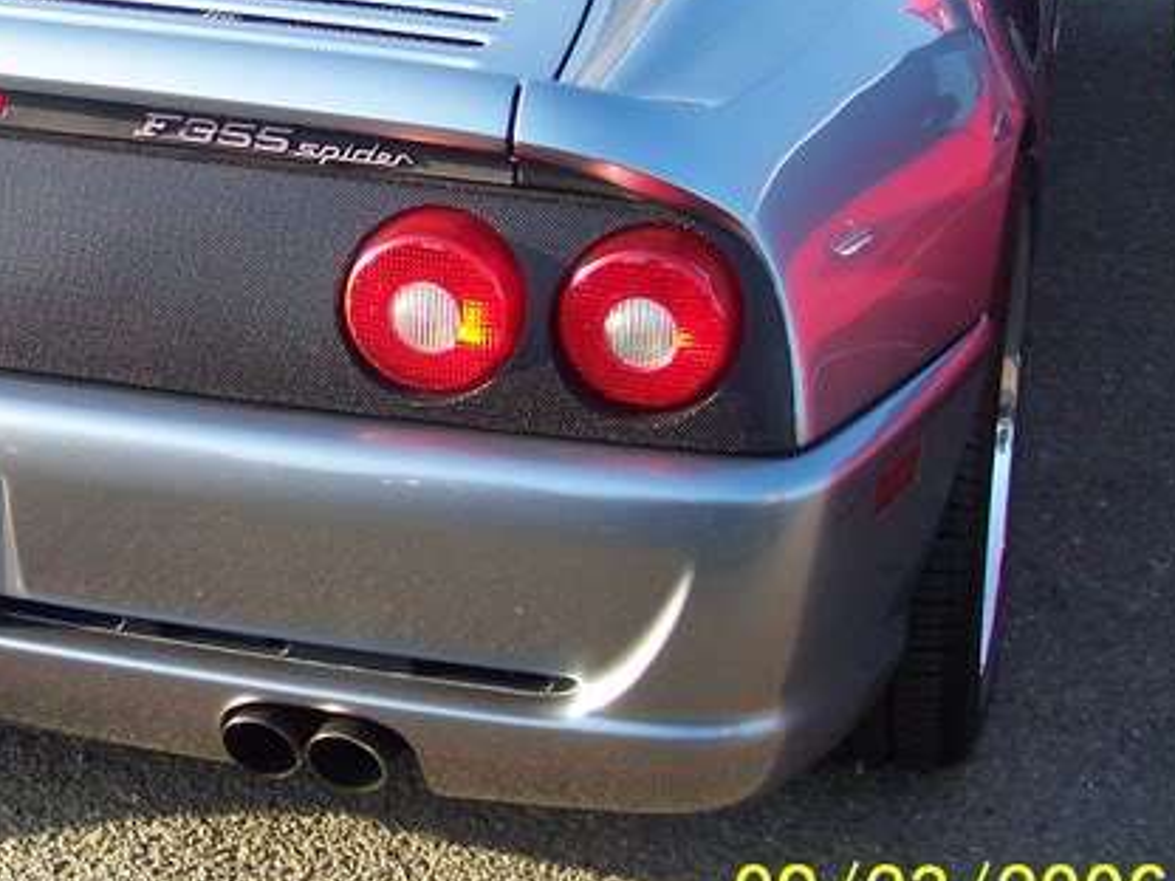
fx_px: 2478
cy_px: 264
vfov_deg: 20.1
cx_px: 153
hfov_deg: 25.9
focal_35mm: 73
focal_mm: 8
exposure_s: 1/250
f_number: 2.8
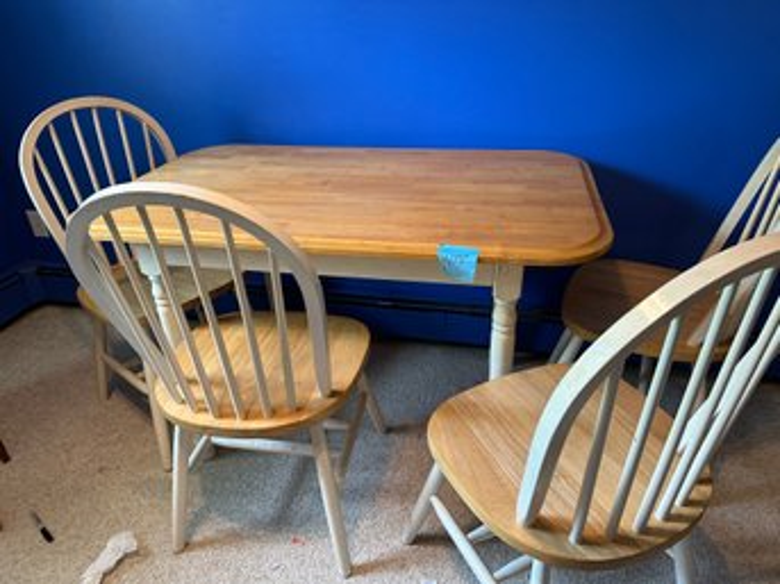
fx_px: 541
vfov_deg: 56.8
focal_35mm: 24
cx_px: 390
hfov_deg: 71.6
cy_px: 292
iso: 250
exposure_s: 1/60
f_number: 1.78
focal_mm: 6.86
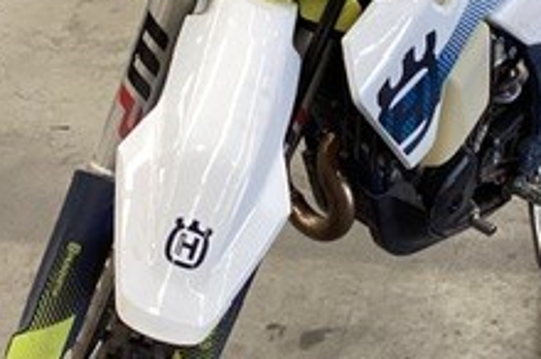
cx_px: 302
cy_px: 162
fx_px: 1411
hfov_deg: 21.7
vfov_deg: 14.5
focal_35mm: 94
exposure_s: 1/50
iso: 64
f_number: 2.4
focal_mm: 3.3
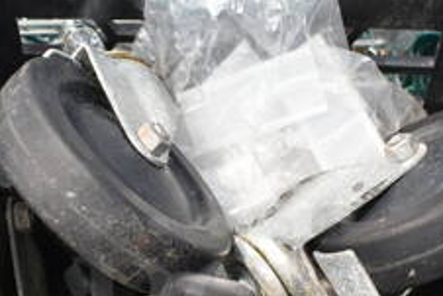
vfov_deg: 18.2
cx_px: 220
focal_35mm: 73
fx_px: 899
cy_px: 306
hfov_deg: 27.7
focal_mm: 18
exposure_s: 1/400
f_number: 7.1
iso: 200
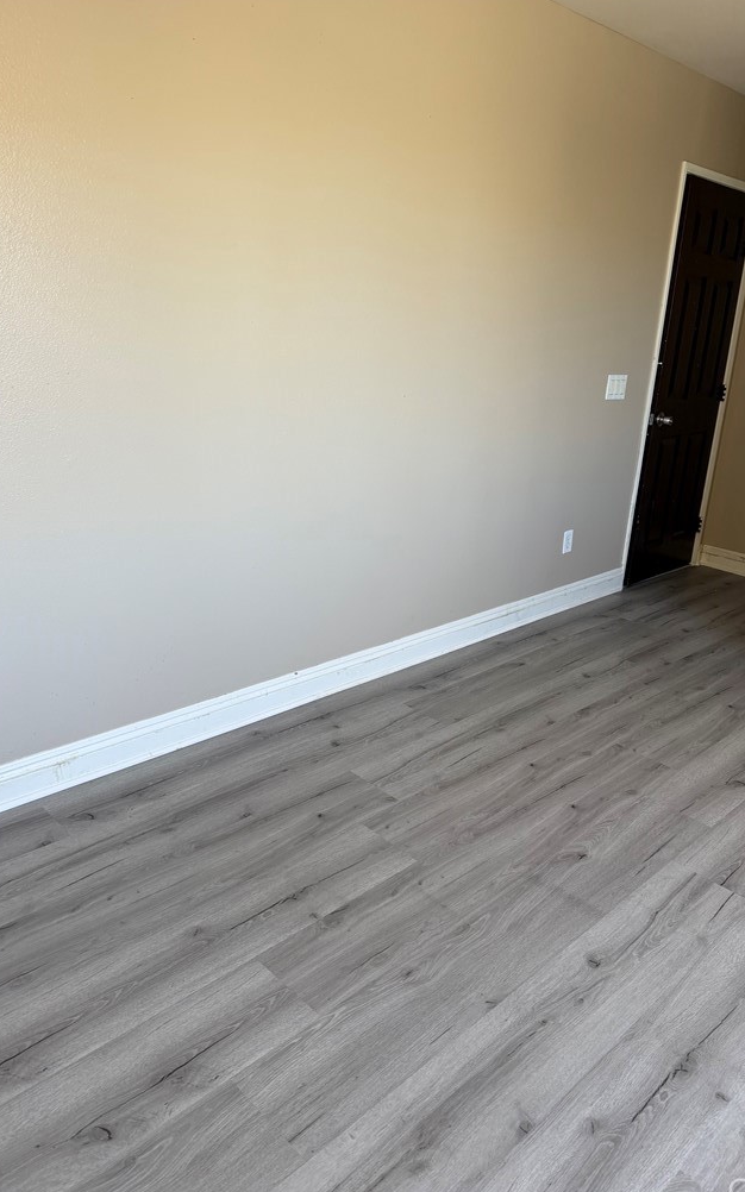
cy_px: 597
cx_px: 440
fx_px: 845
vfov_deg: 70.4
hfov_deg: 47.4
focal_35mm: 26
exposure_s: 1/120
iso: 160
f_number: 1.78
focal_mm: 6.76
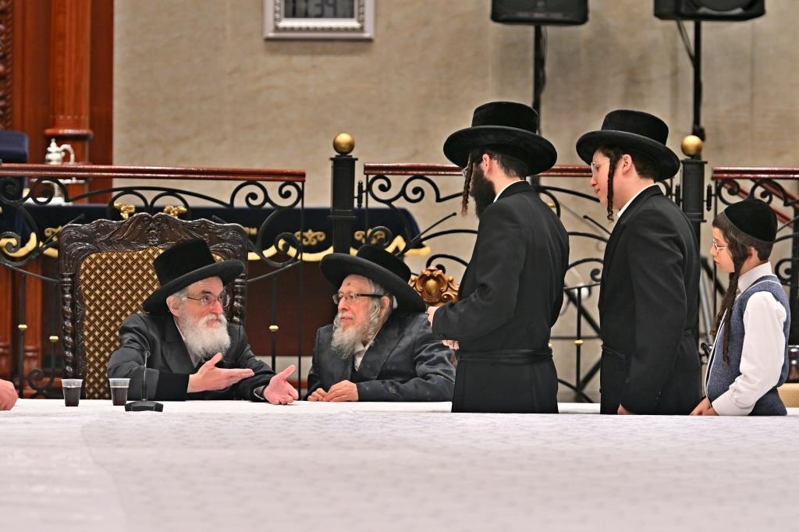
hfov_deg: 10.2
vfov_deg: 6.8
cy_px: 266
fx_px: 4482
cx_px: 400
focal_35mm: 202
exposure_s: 1/400
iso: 250
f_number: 2.8
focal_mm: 135
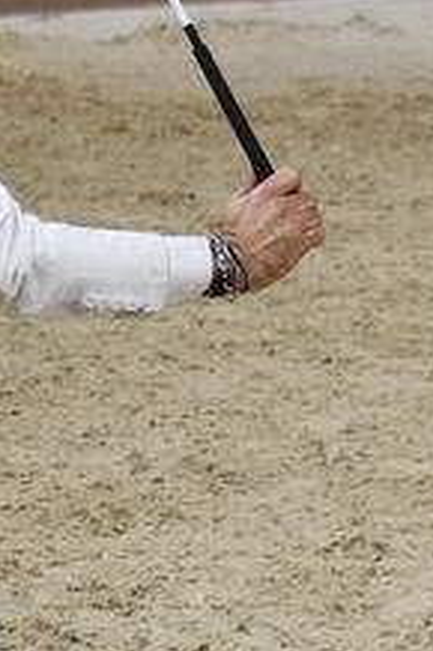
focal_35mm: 678
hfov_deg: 2.0
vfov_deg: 3.0
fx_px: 12251
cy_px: 281
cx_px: 1018
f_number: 5
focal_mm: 82
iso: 400
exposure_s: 1/250
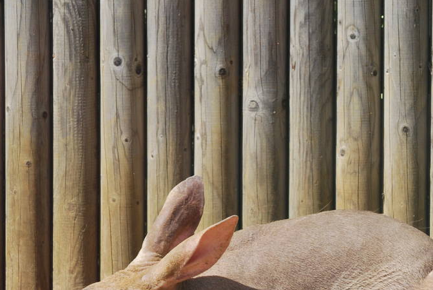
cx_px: 403
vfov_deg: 3.2
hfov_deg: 4.7
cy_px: 282
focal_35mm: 436
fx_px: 5251
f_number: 5.6
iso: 140
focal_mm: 122
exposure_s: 1/500
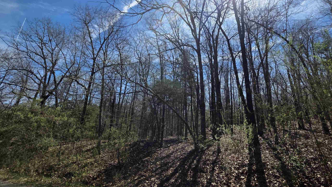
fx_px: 150
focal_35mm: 17
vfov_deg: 62.4
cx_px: 191
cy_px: 63
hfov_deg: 95.2
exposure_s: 1/2537
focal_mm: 2.2
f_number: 1.9
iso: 40
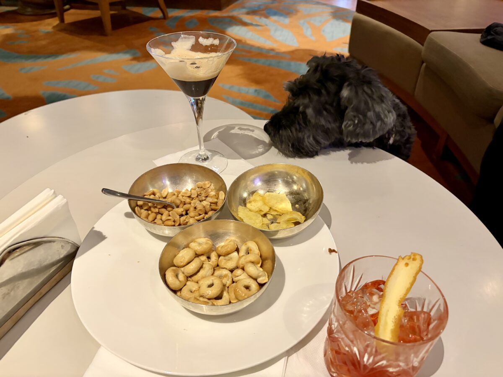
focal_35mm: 26
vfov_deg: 53.1
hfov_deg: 67.3
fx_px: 378
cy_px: 188
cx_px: 252
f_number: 1.6
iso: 640
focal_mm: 5.96
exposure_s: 1/25
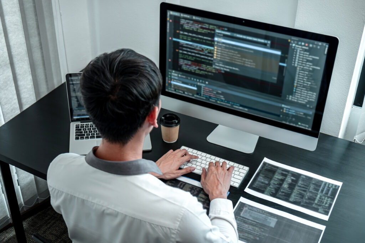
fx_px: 497
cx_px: 182
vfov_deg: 27.5
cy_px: 122
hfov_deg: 40.3
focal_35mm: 49
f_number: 3.6
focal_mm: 32.9
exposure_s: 1/100
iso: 250
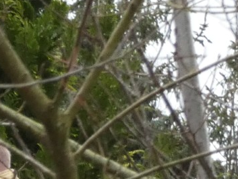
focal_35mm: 1283
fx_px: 8824
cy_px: 235
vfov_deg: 1.2
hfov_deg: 1.5
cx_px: -276
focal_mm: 42.3
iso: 400
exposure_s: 1/80
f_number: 5.5
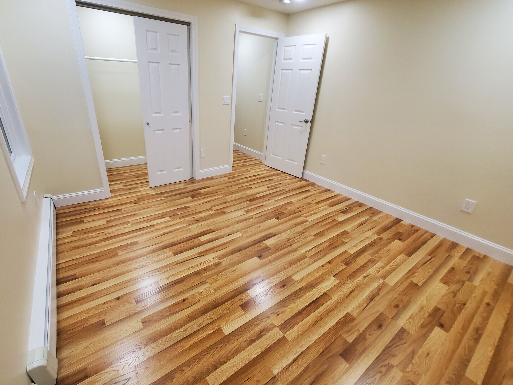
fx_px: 222
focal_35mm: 15
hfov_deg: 97.9
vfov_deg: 81.6
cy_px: 179
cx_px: 235
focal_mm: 1.8
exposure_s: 1/60
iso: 250
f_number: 2.2
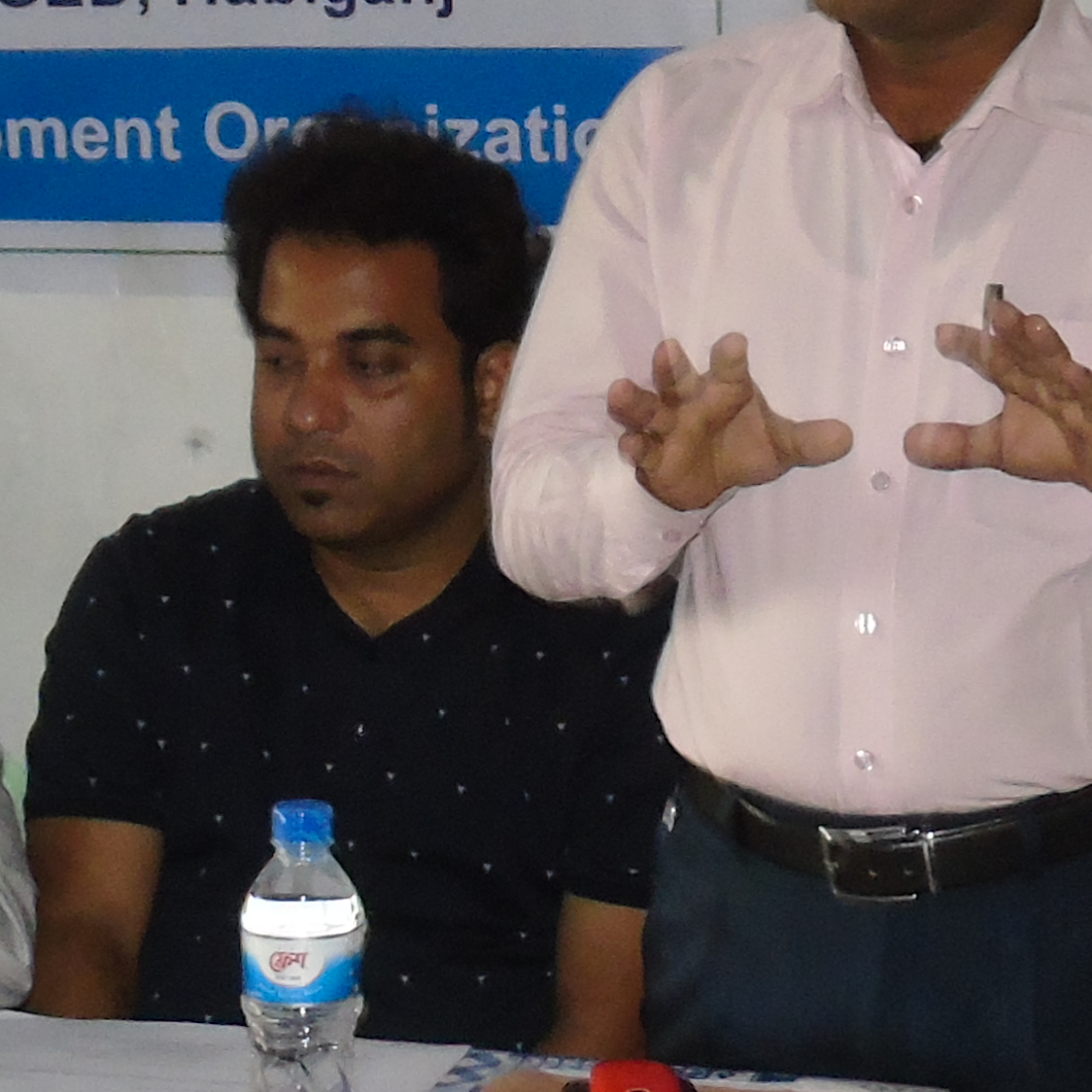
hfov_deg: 12.0
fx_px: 5211
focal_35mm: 146
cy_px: -187
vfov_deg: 11.7
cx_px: 448
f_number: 3.8
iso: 200
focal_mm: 6.1
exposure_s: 1/8
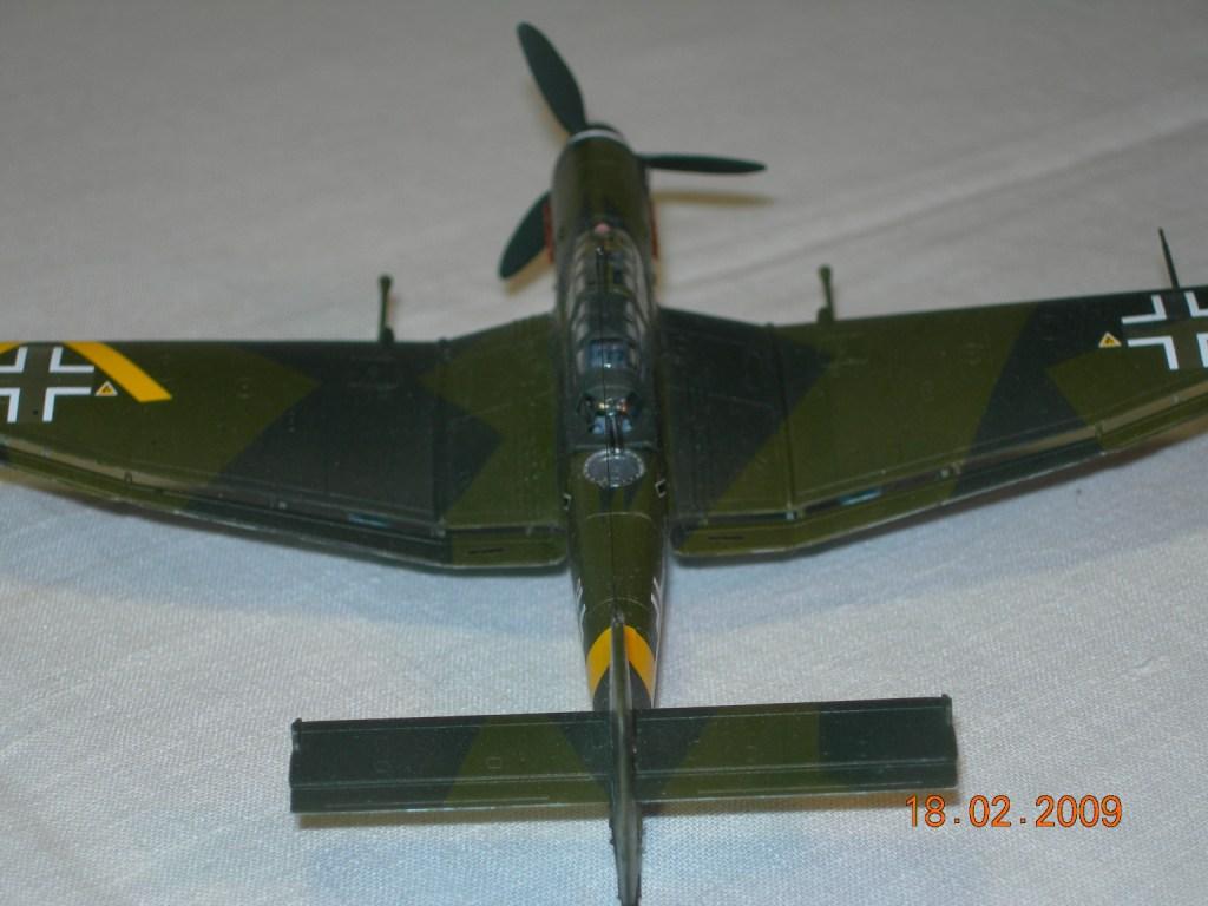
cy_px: 453
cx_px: 604
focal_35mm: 113
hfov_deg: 17.4
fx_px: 3943
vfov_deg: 13.1
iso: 50
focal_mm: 23.4
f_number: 4.9
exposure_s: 1/60.1
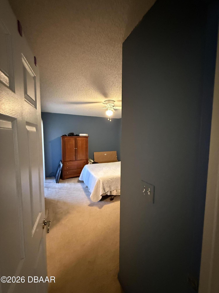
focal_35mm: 14
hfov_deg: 85.7
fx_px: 118
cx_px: 110
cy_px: 146
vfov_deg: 102.1
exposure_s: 1/40
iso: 1000
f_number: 2.2
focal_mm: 2.22
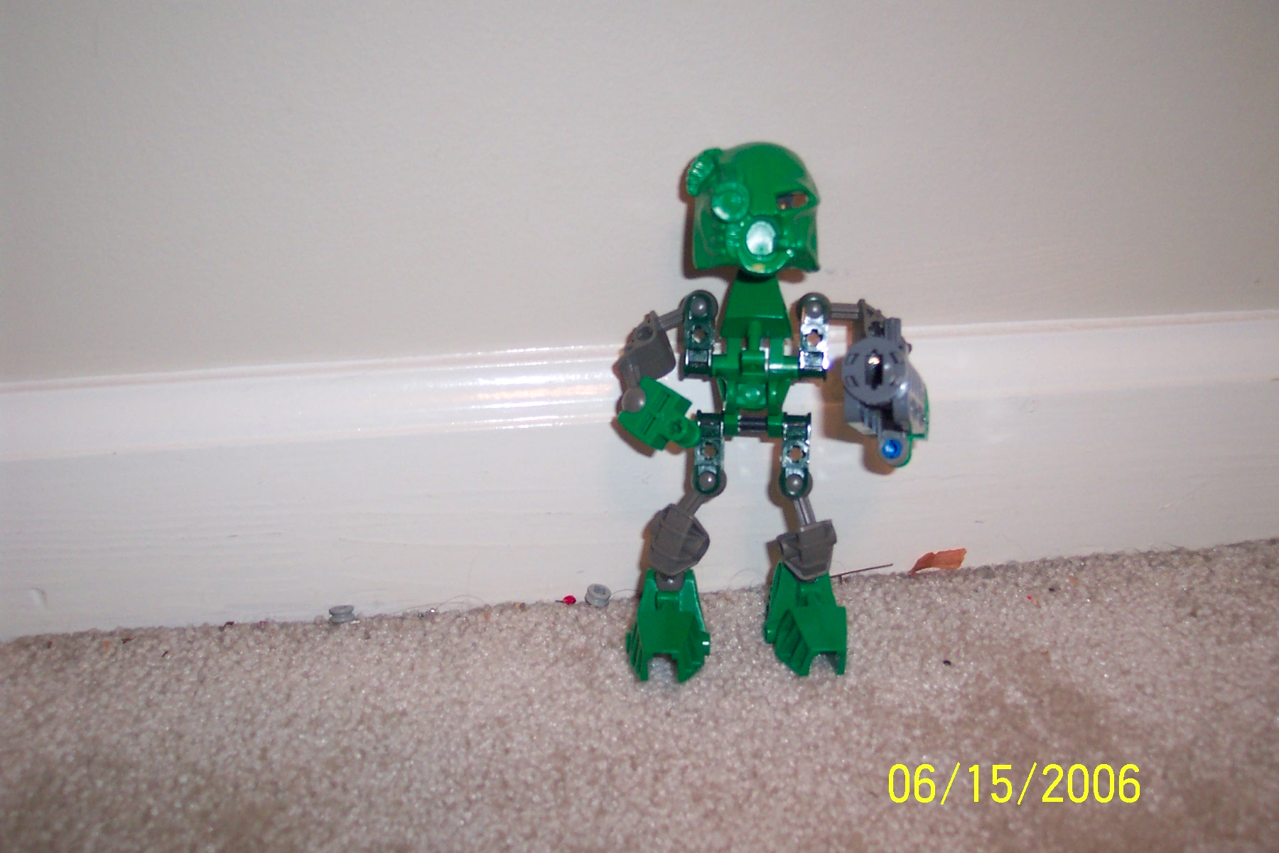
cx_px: 640
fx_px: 1350
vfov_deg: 35.1
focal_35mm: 38
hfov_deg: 50.7
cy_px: 426
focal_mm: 8
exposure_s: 1/30
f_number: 2.8
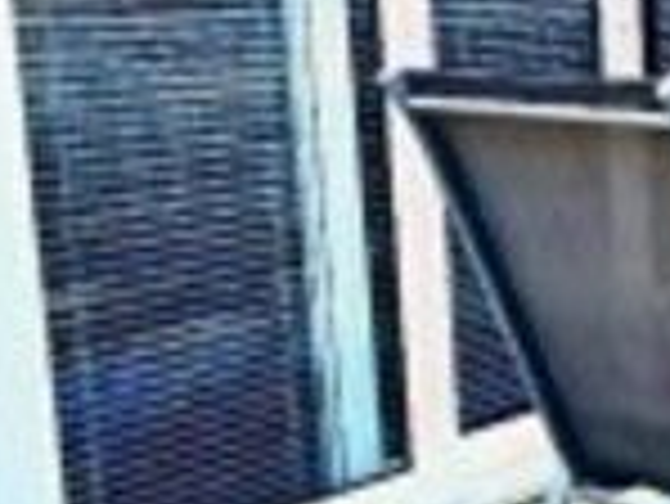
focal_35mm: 61
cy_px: 135
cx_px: 868
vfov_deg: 23.8
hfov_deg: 26.8
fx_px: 1182
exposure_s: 1/2500
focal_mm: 2.2
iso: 40
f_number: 1.9
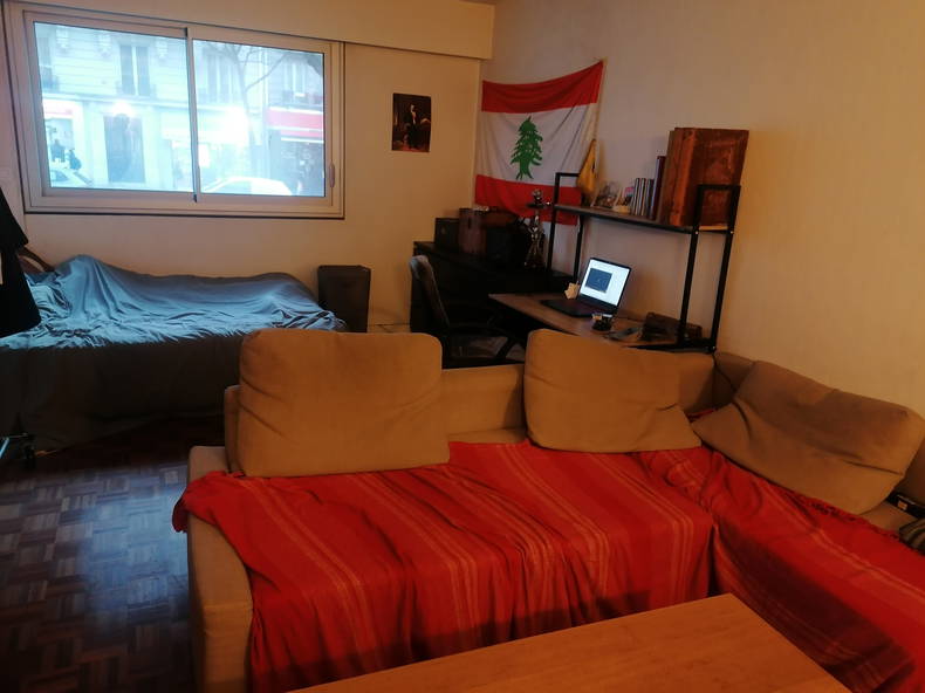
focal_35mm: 27
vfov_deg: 51.3
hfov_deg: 65.3
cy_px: 346
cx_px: 462
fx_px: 721
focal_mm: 4.75
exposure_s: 1/25
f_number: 1.8
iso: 500
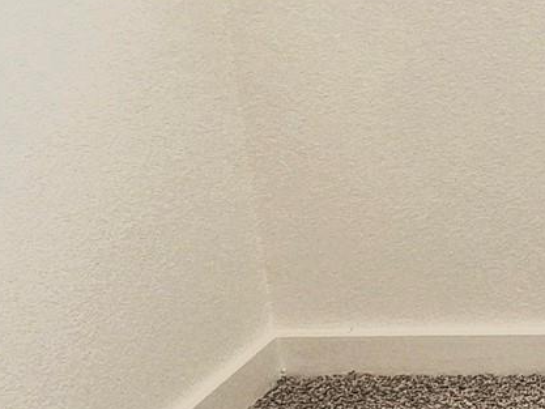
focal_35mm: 113
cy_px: -137
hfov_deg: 13.8
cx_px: 1197
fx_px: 1780
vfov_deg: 12.7
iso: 32
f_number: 1.8
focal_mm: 5.4
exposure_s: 1/120
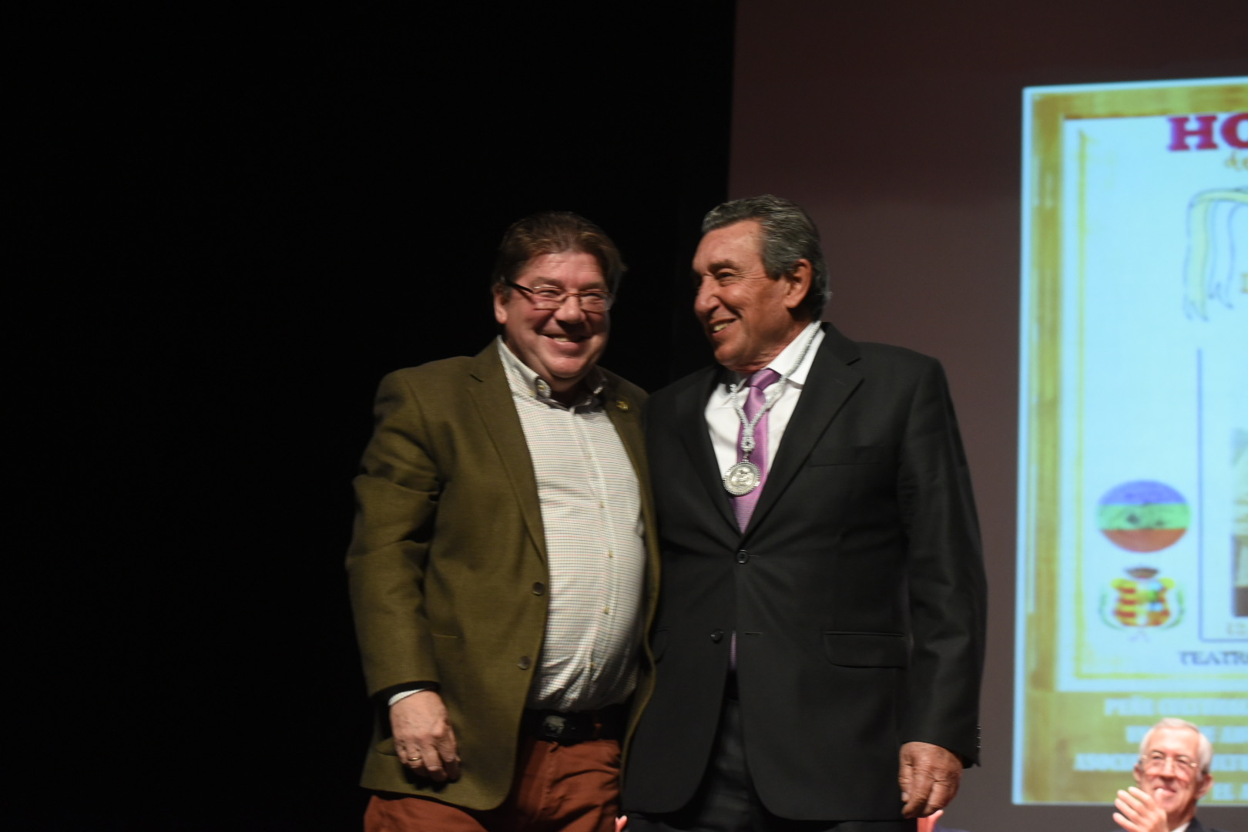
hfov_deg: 28.8
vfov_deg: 19.5
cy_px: 416
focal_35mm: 70
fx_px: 2426
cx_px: 624
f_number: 4.5
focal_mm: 70
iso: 2500
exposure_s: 1/125
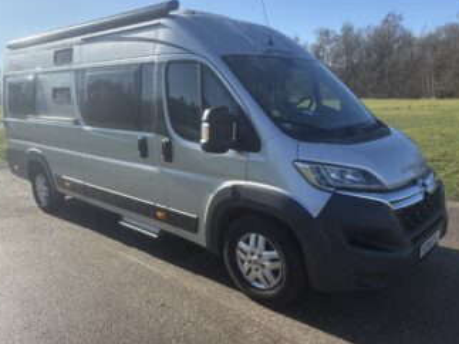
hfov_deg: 61.6
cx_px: 212
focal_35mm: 29
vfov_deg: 48.2
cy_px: 161
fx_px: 384
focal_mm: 5.96
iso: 64
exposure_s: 1/4065
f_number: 1.6
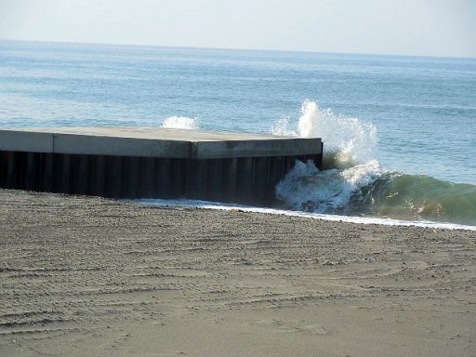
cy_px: 178
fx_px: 2076
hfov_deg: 13.1
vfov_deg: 9.8
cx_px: 238
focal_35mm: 151
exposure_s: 1/500
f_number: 4.9
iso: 125
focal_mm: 27.2
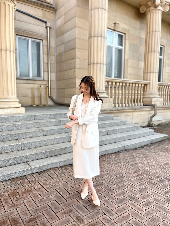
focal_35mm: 26
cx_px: 85
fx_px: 170
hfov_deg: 53.1
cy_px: 113
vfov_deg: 67.3
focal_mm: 5.1
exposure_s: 1/419
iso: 50
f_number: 1.6
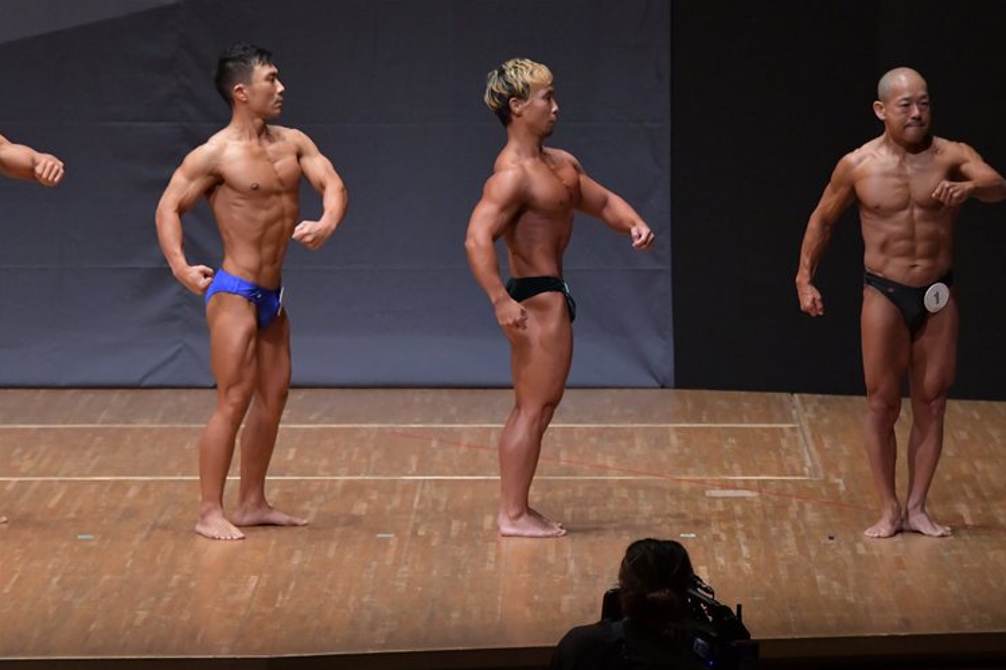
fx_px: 6508
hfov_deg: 8.8
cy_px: 342
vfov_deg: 5.9
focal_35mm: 233
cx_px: 513
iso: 6400
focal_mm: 150
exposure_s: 1/400
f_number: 5.6
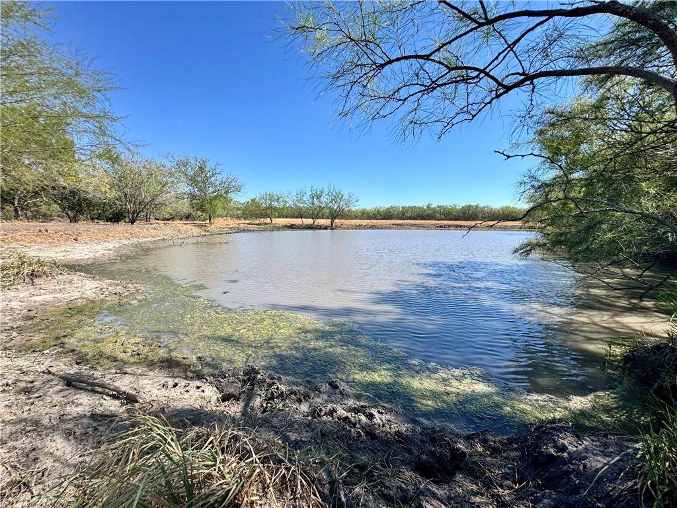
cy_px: 254
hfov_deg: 102.1
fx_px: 274
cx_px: 338
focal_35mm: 14
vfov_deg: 85.7
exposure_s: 1/1420
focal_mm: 2.22
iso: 40
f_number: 2.2
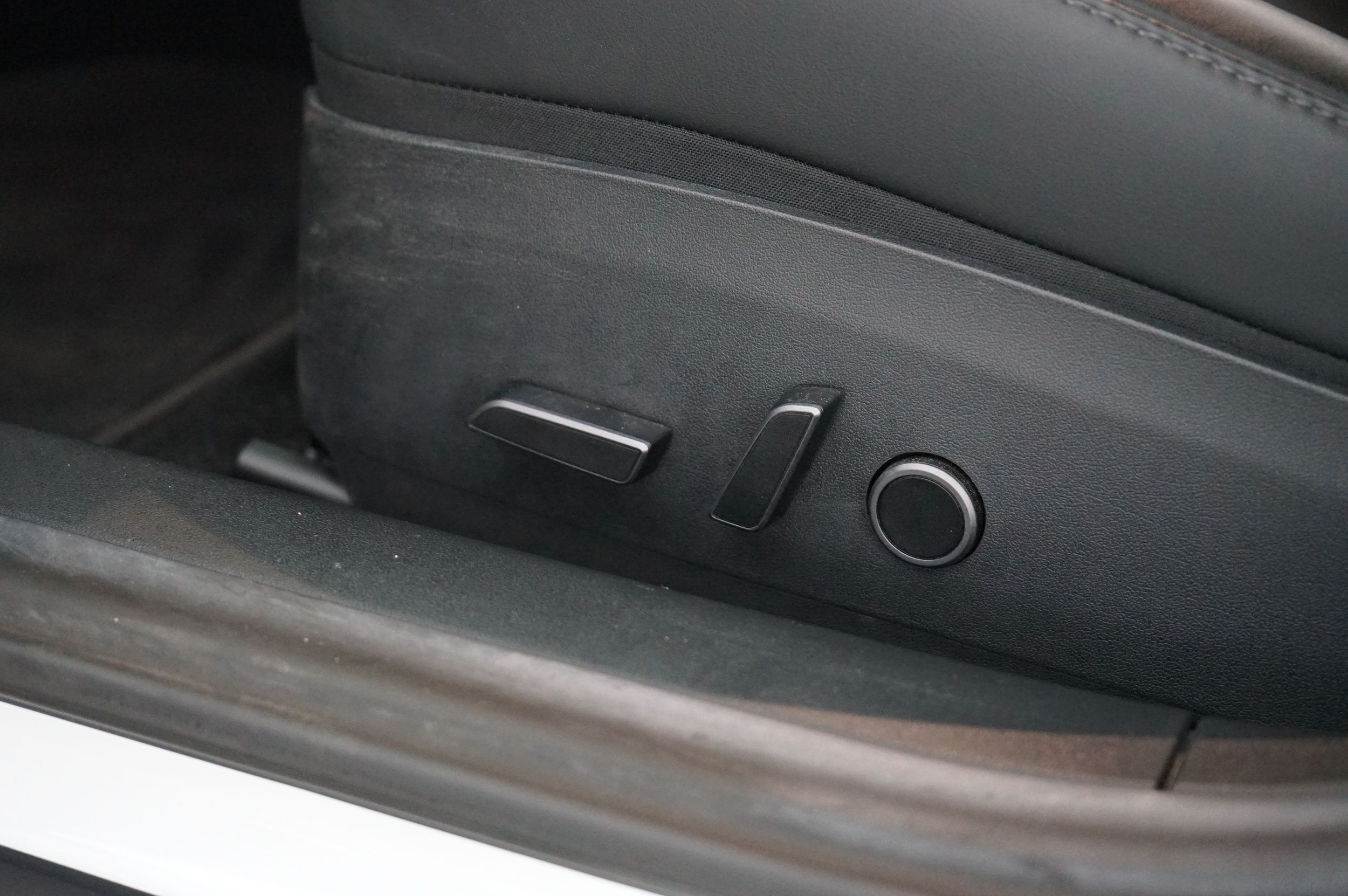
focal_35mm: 60
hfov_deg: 33.4
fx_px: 2245
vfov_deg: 22.6
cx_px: 674
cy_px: 448
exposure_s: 1/20
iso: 6400
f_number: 5
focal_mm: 60
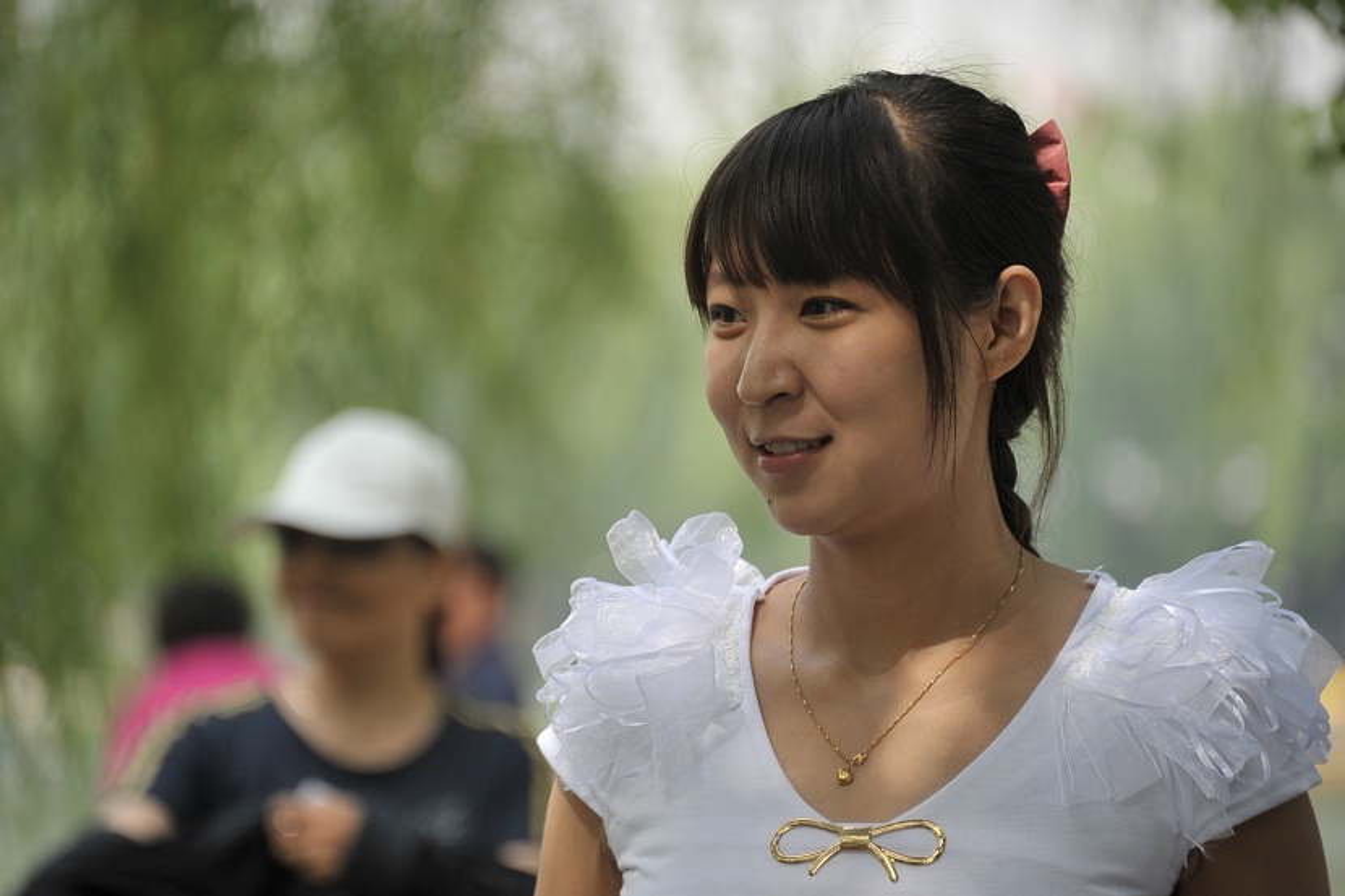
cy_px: 448
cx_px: 672
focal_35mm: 300
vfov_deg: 4.6
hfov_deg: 6.9
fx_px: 11205
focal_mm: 300
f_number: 5.6
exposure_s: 1/800
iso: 400
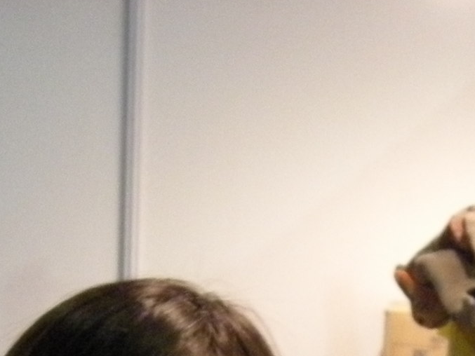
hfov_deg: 14.7
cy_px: 655
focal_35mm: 134
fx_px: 1839
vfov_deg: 10.4
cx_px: 196
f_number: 2.8
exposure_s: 1/19.8
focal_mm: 5.7
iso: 400
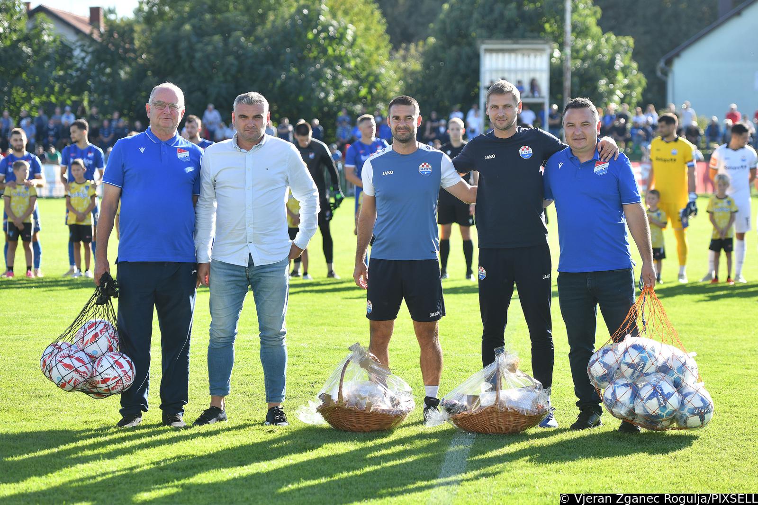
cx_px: 379
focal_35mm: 95
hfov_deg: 21.5
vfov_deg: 14.4
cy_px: 252
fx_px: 2000
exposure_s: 1/1000
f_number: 5
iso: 220
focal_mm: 95
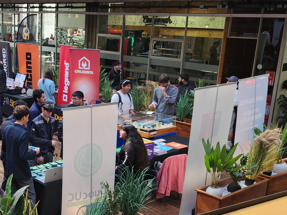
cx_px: -4
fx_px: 448
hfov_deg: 32.5
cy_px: 132
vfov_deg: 27.0
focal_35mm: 54
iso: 32
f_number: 1.8
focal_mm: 5.4
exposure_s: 1/100
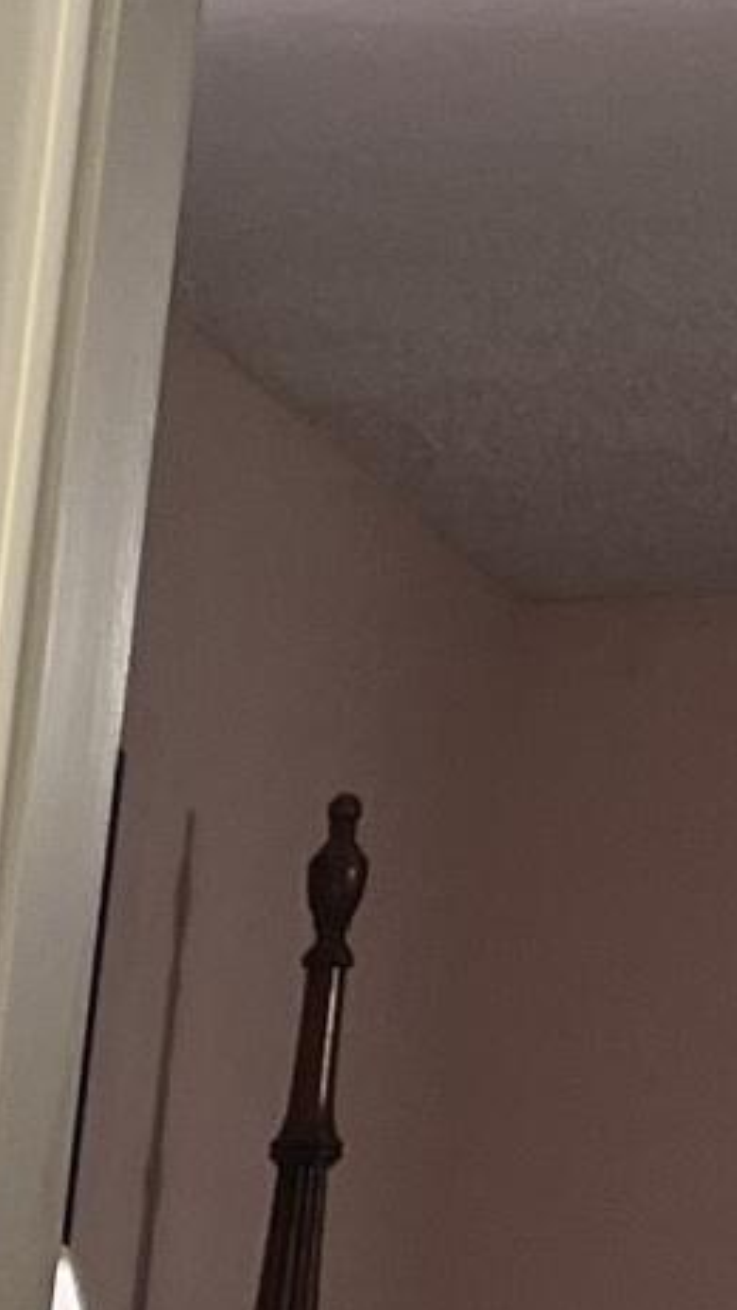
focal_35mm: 184
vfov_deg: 10.5
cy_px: 2813
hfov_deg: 5.7
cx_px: -2129
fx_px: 6390
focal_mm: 5.1
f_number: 1.6
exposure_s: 1/60
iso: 64
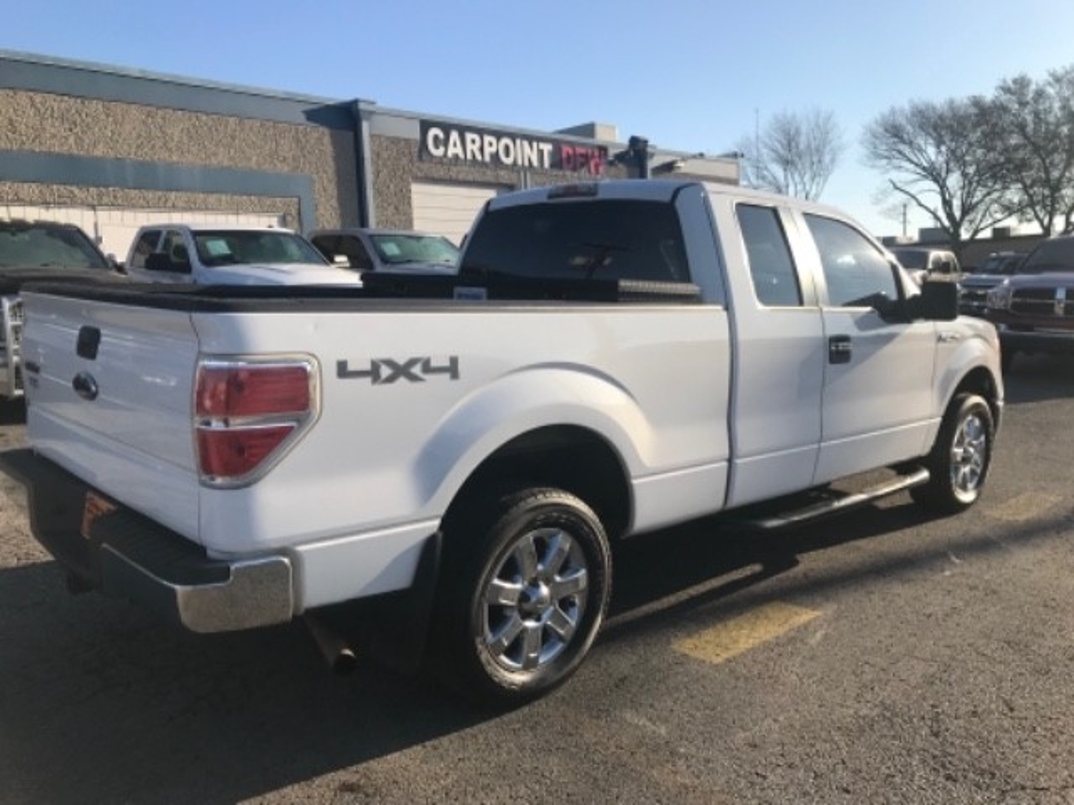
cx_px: 537
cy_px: 402
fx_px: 869
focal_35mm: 28
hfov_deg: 63.4
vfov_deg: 49.7
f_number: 1.8
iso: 20
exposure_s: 1/2283
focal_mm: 3.99
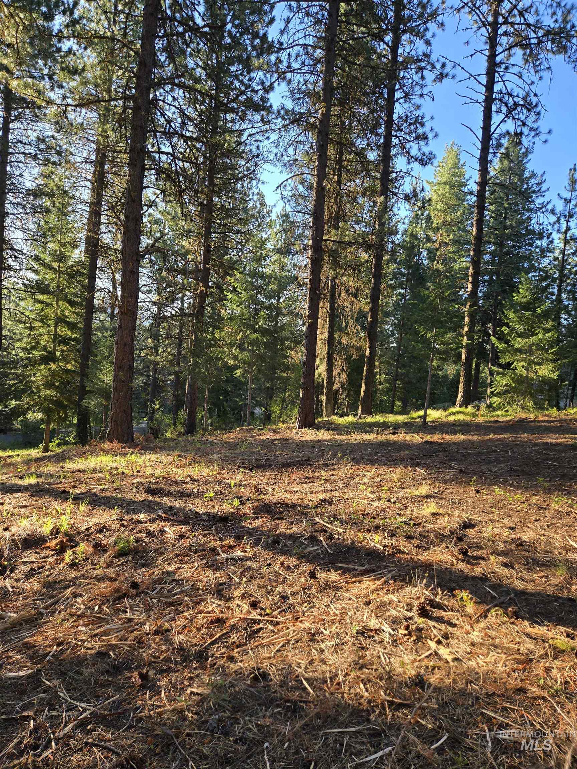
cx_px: 288
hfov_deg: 58.9
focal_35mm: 23
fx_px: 511
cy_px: 384
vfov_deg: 73.9
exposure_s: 1/255
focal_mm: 5.4
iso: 25
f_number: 1.8
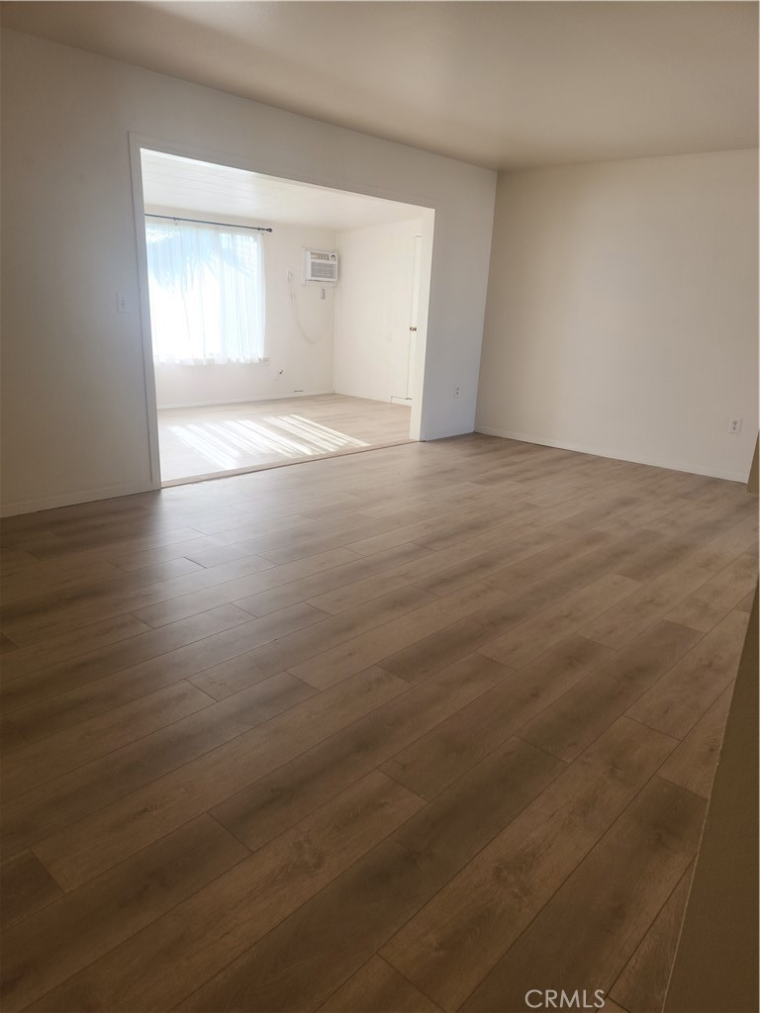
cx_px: 380
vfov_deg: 73.9
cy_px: 506
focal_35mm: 23
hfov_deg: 58.9
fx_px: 673
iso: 25
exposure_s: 1/60
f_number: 1.8
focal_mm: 5.4
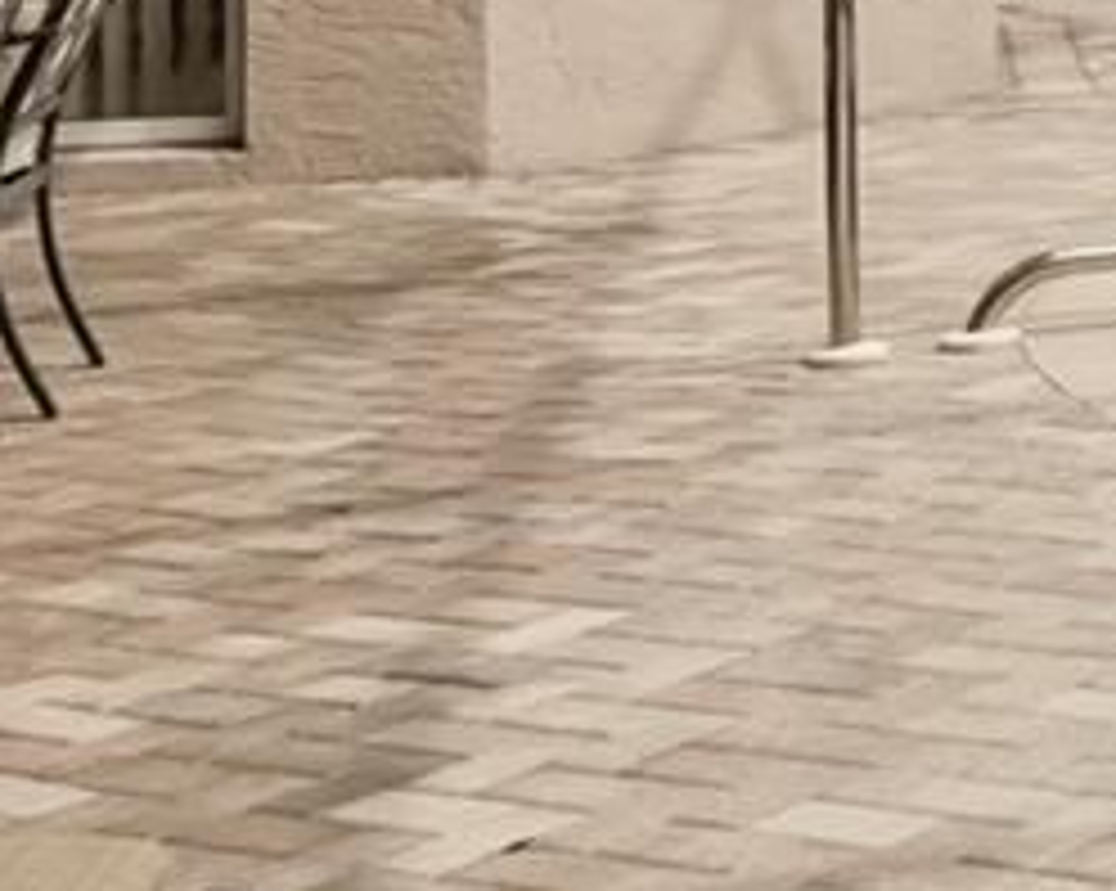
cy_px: -369
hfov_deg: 13.8
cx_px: 2660
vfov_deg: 14.5
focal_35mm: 100
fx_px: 3301
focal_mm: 16.5
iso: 400
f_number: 8
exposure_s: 1/500
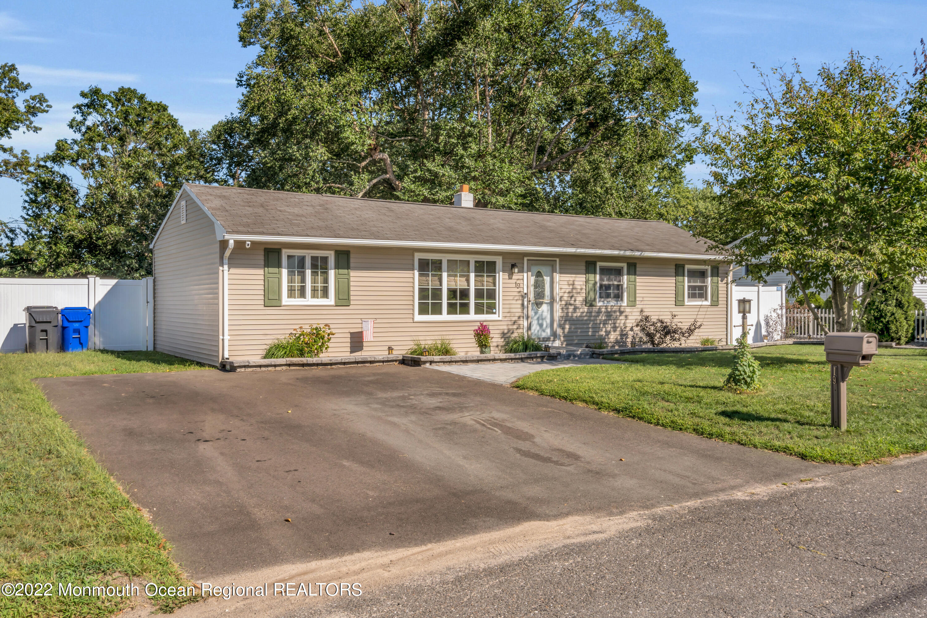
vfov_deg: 43.6
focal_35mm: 30
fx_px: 772
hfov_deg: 61.9
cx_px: 464
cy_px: 309
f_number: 16
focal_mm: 30
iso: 200
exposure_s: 1/40
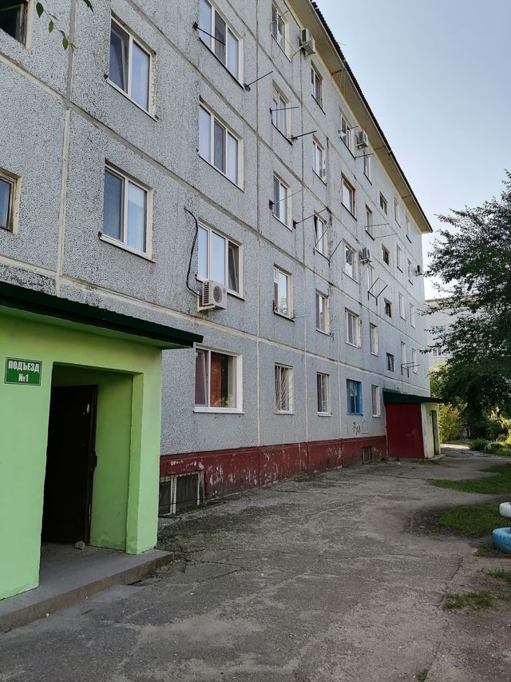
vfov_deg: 65.3
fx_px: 531
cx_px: 256
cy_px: 341
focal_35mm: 27
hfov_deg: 51.4
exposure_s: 1/467
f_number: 1.8
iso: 50
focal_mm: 5.3
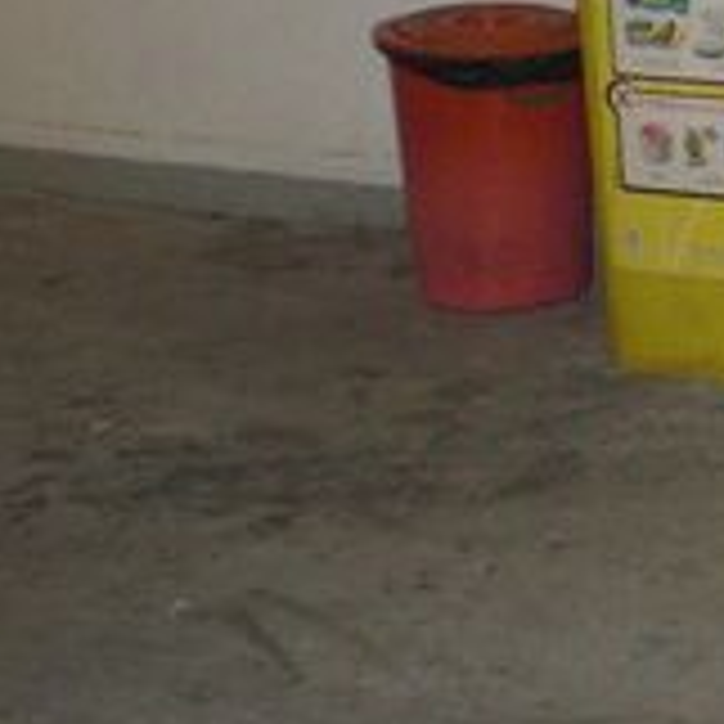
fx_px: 2674
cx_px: 1138
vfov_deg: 15.3
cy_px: 169
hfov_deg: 14.3
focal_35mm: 113
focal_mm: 6.3
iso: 200
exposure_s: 1/60
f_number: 3.1
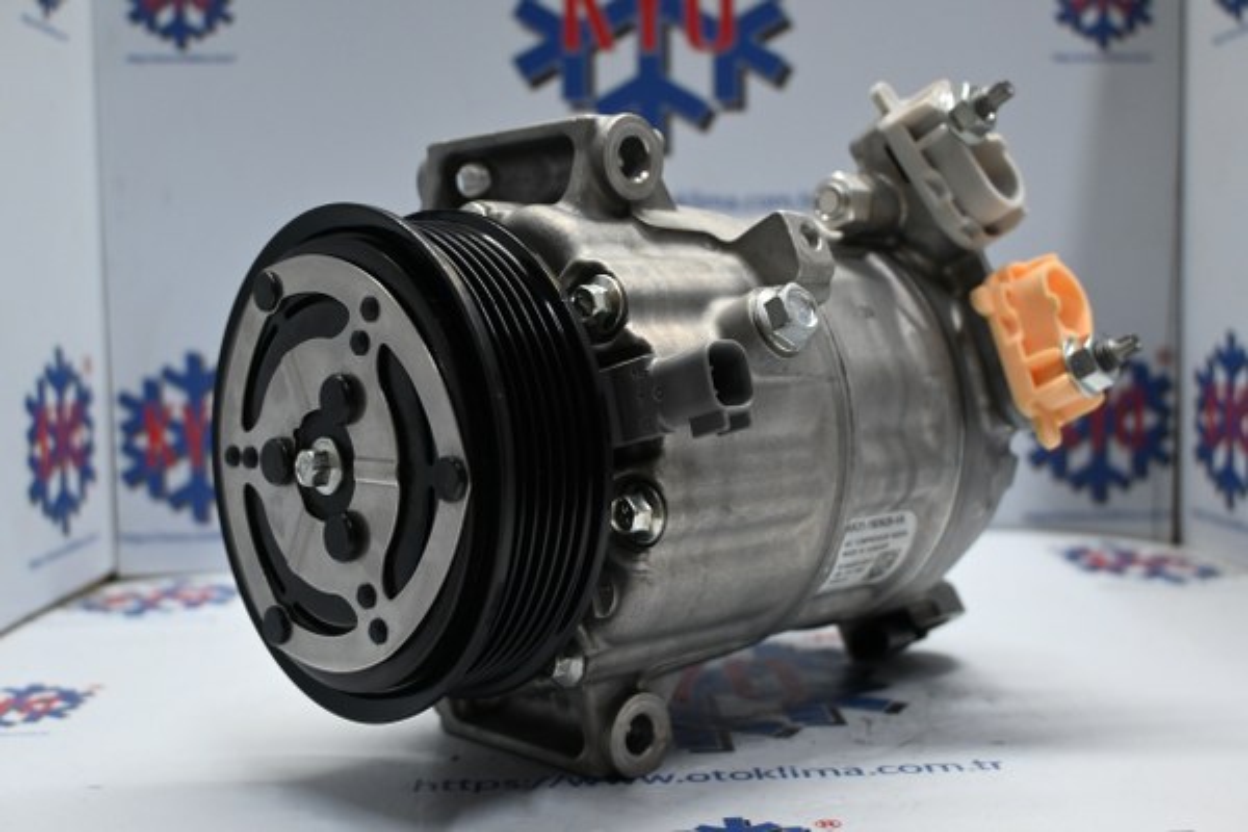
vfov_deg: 35.5
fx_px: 1300
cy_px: 416
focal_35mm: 38
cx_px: 624
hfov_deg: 51.3
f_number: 4.2
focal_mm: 25
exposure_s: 1/125
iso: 1400
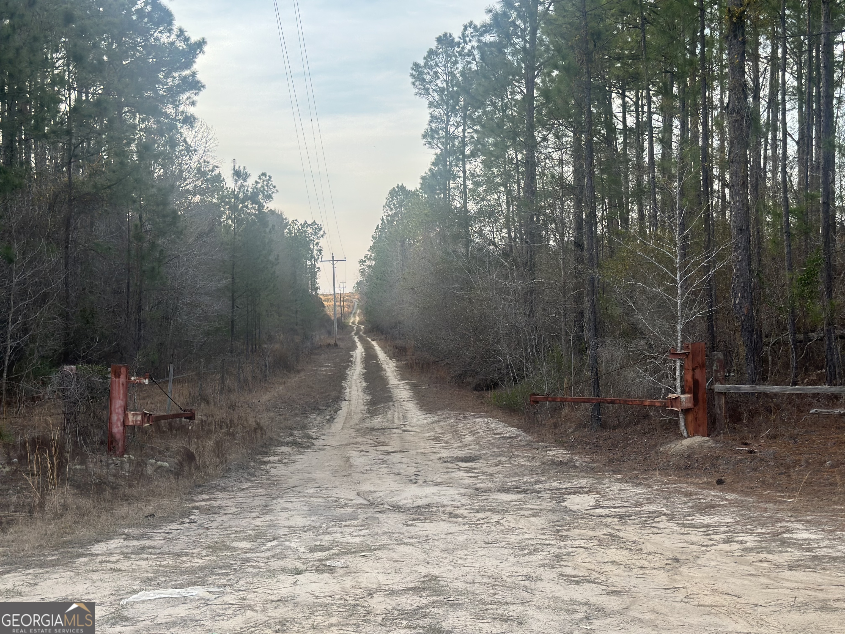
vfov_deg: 30.3
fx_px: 1172
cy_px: 317
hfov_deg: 39.7
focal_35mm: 48
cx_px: 422
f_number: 1.78
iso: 80
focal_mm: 6.86
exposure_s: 1/681
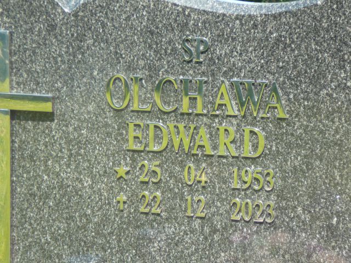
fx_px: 1298
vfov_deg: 11.6
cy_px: 132
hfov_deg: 15.4
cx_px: 176
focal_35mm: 128
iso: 80
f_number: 3.9
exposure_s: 1/160
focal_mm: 19
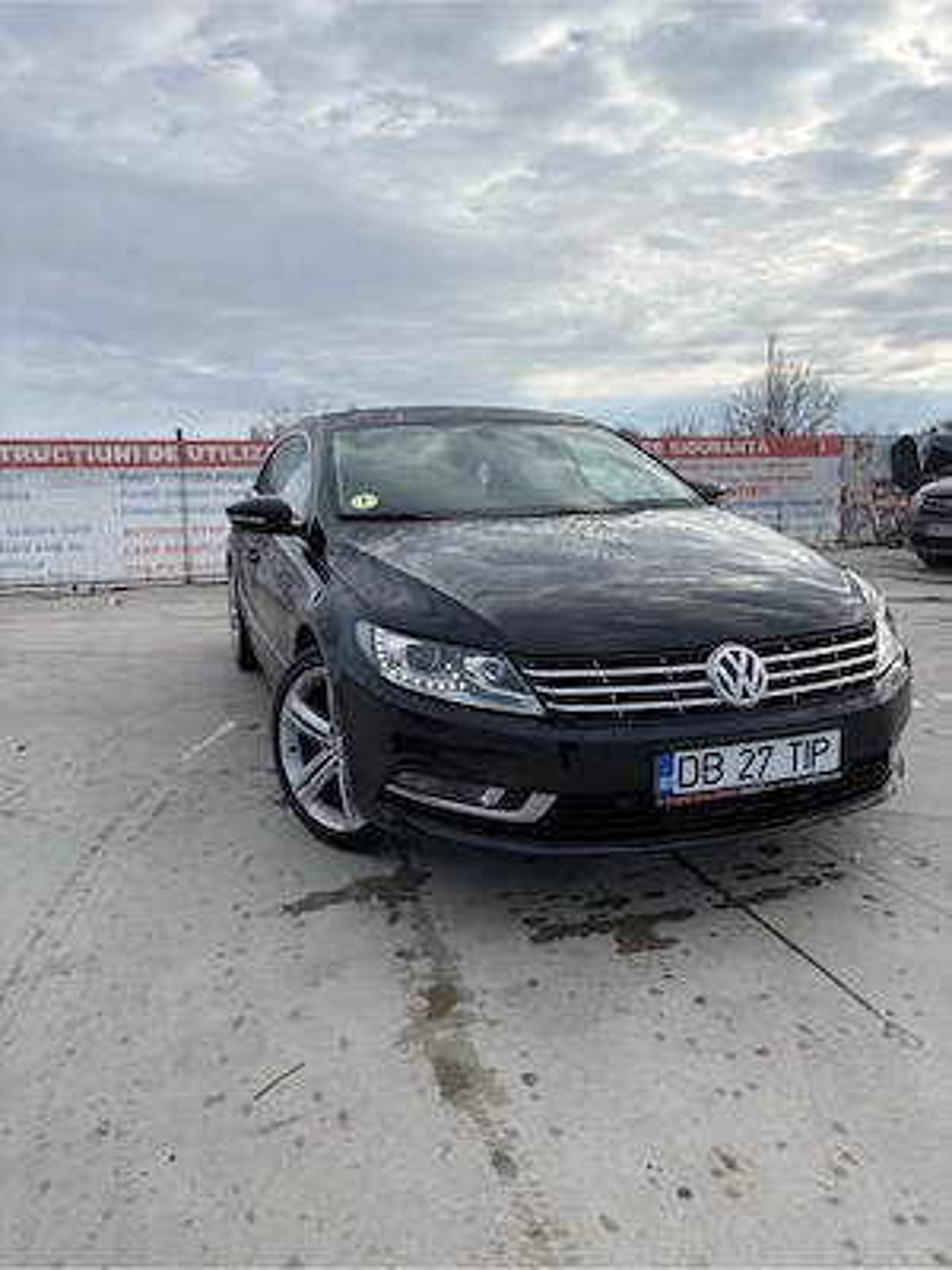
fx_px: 953
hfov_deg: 53.1
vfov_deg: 67.3
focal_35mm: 26
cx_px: 476
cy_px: 635
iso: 50
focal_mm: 5.96
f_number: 1.6
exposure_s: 1/4329
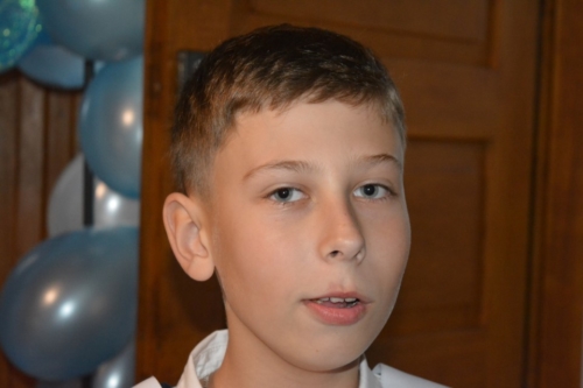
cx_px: 292
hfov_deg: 24.6
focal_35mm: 82
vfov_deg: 16.5
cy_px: 194
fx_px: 1336
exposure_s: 1/60
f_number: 5.6
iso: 3200
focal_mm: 55
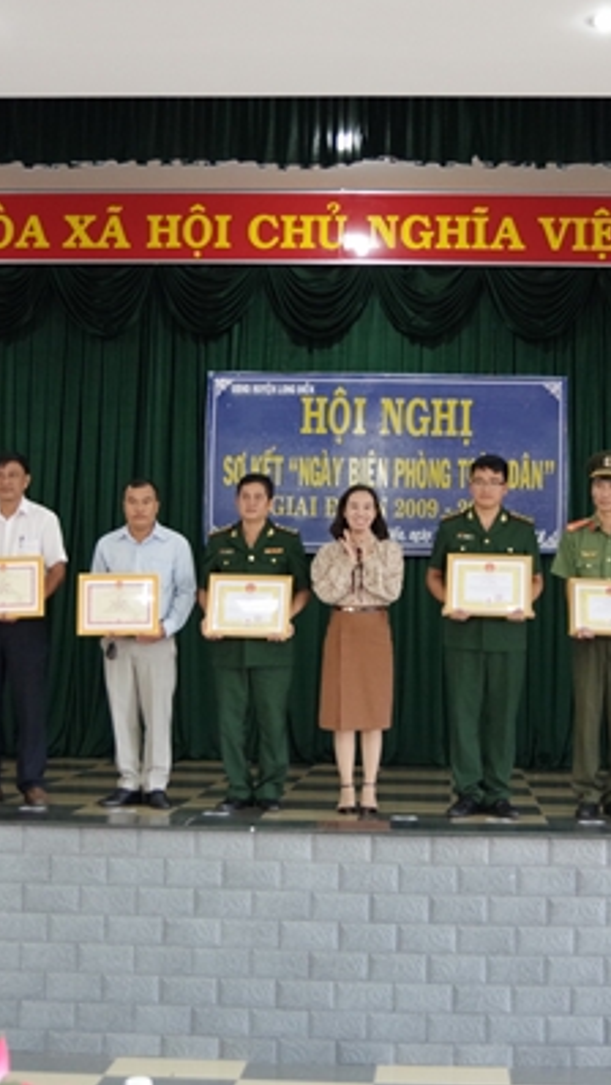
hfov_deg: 24.4
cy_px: 542
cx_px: 387
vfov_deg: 42.1
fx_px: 1411
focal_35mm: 49
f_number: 4
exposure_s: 1/60
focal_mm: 21
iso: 3200
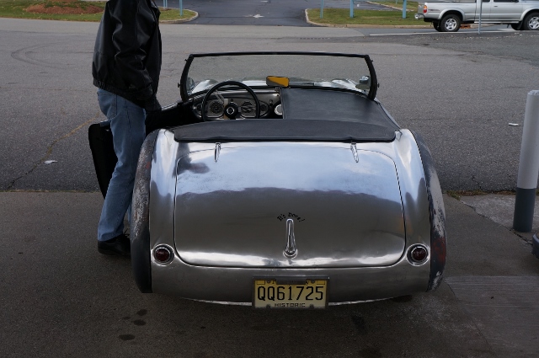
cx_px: 270
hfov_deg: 43.7
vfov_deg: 29.8
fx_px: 673
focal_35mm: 45
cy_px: 179
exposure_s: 1/160
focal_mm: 30
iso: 100
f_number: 8
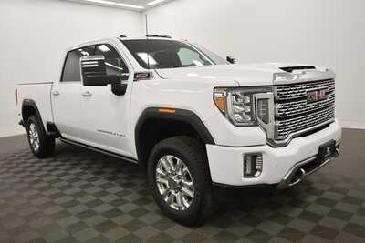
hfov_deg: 65.5
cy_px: 122
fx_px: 284
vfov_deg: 46.4
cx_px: 182
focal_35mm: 28
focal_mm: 19
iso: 800
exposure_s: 1/200
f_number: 5.6
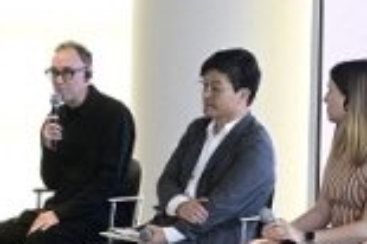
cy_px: 139
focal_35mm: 152
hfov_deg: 13.5
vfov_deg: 9.0
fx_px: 1548
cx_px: 201
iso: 2500
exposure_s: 1/200
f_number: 7.1
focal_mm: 47
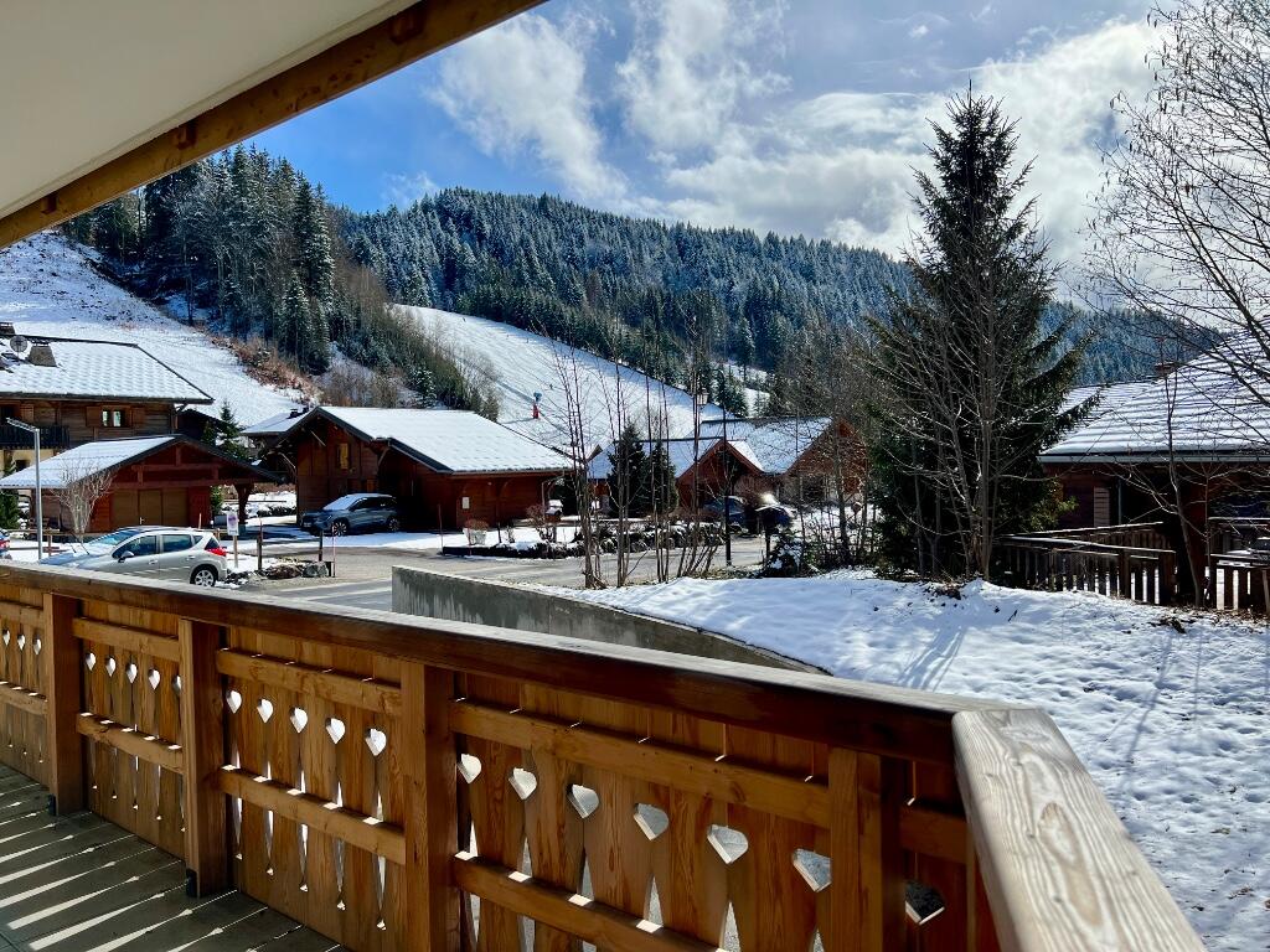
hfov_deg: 67.3
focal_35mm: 26
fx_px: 954
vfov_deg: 53.1
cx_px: 635
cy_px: 476
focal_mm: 5.7
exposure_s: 1/7463
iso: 50
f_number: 1.5
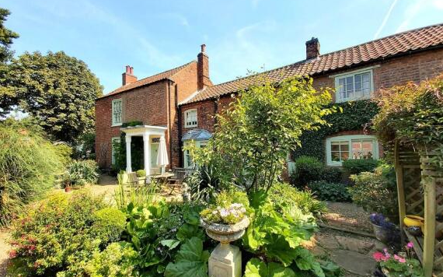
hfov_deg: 109.4
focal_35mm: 13
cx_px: 223
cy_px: 146
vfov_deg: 82.7
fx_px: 157
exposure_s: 1/691
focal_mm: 1.42
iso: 40
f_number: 2.2
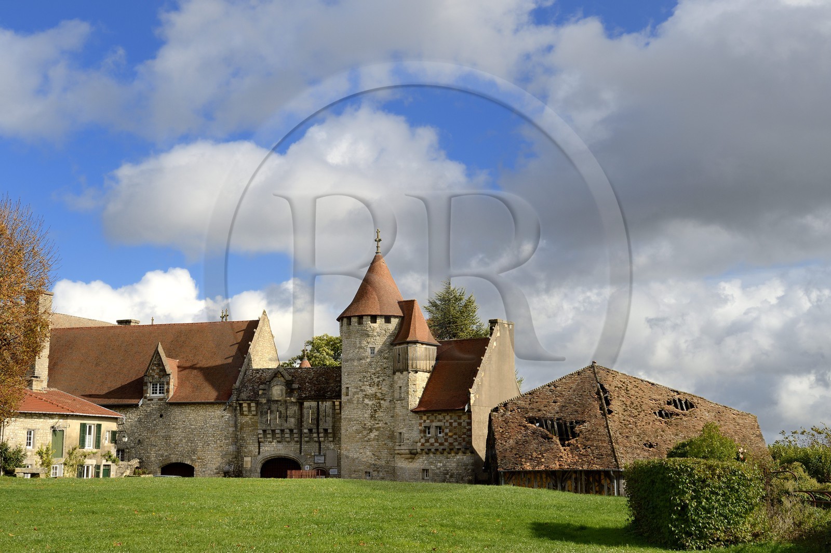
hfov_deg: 39.6
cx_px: 416
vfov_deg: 27.0
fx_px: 1154
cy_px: 276
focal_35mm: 50
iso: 200
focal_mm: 50
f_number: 14
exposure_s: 1/250
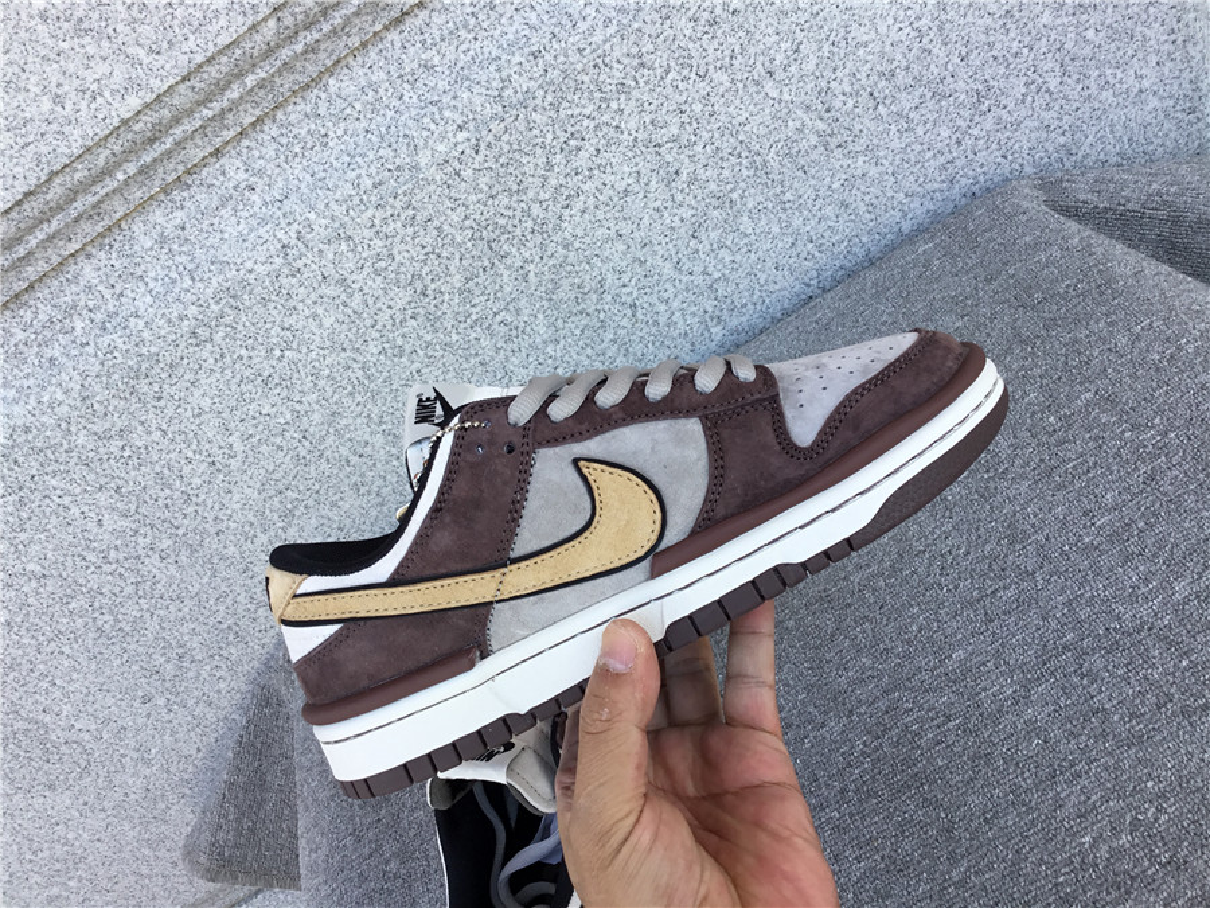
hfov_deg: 58.4
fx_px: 1084
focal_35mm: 31
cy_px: 454
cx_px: 605
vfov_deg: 45.4
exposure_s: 1/132
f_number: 2.4
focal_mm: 3.3
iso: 25
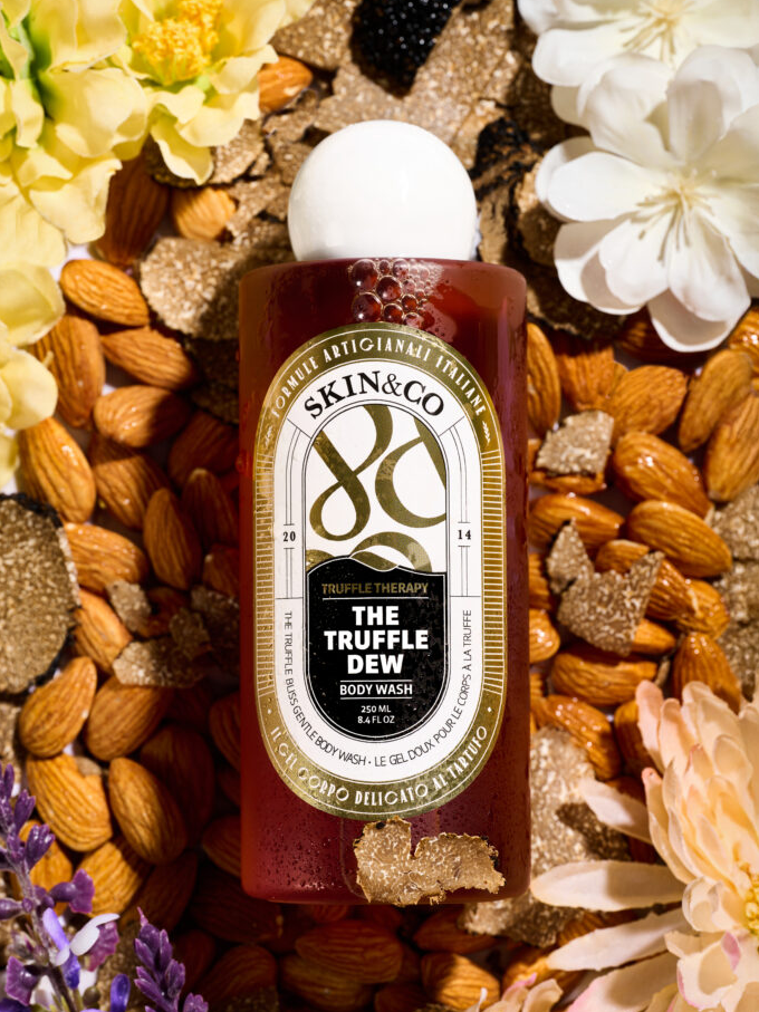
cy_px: 510
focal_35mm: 114
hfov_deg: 13.0
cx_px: 379
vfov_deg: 17.3
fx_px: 3334
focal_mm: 105
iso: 64
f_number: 11
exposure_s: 1/160
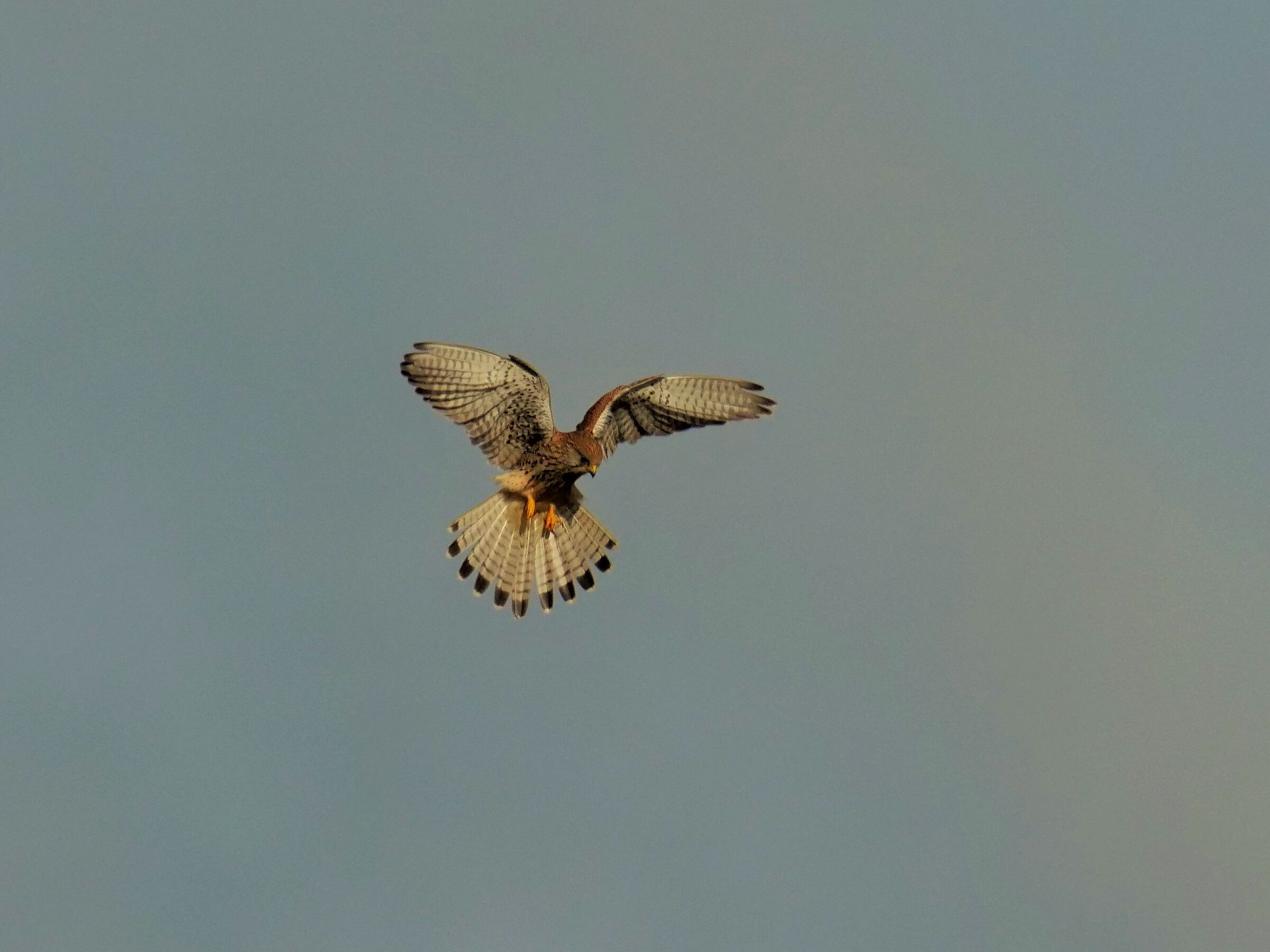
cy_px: 476
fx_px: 29351
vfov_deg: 1.9
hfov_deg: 2.5
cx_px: 635
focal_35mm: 800
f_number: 8
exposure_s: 1/3200
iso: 800
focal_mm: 400
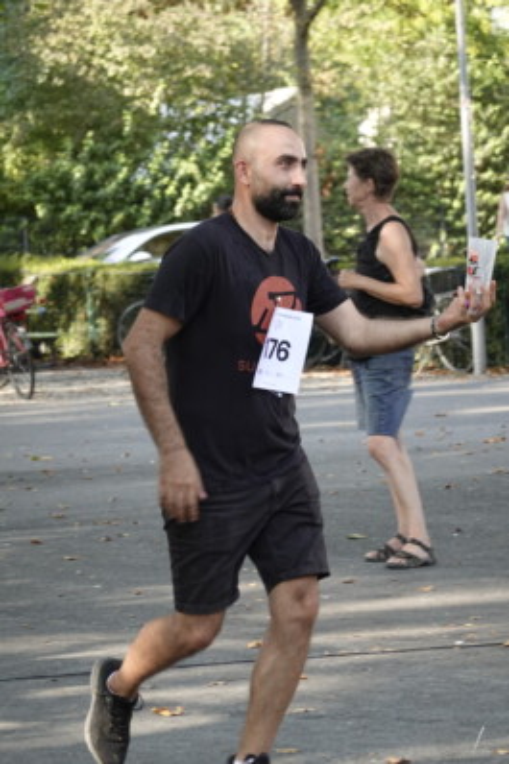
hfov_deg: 6.9
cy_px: 382
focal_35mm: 200
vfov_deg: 10.3
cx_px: 254
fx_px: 4245
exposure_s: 1/200
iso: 400
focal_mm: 72
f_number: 4.5
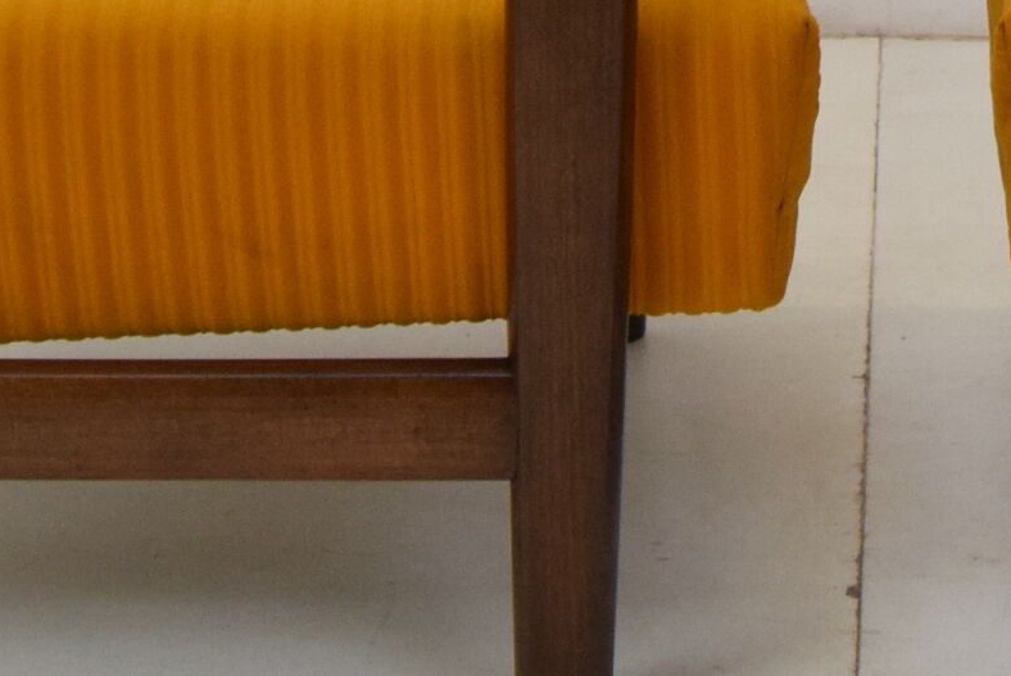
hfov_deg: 13.8
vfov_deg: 9.0
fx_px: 4160
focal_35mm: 148
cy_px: -350
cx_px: 856
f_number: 11
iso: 1600
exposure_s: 1/100
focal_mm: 26
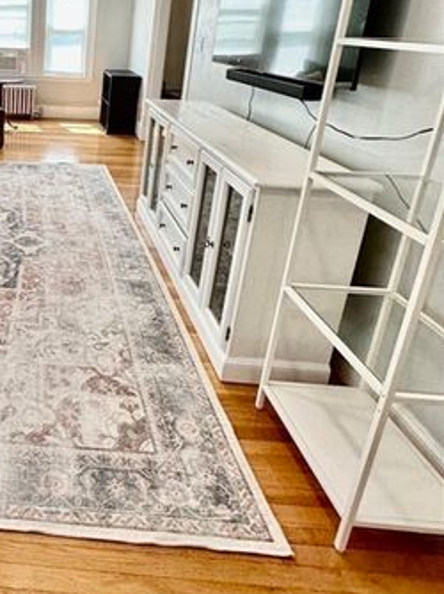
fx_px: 479
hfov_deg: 42.9
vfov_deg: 60.6
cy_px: 161
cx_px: 2
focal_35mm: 28
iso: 100
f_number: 2.2
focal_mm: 2.22
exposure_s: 1/120
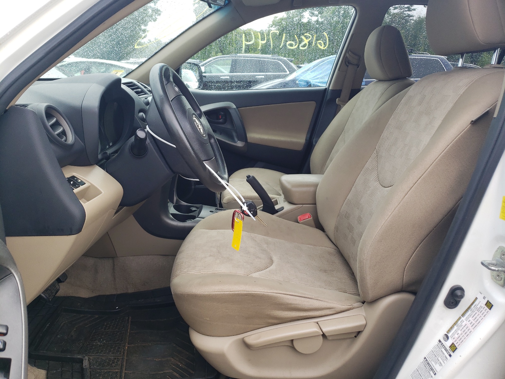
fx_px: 379
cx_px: 252
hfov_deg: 67.3
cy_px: 190
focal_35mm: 26
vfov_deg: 53.1
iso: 50
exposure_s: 1/400
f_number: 1.5
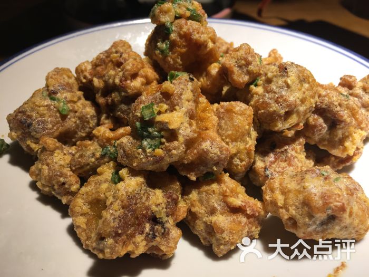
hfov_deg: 61.7
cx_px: 184
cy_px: 138
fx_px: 309
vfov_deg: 48.2
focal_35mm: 29
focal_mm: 4.15
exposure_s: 1/50
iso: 32
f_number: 2.2
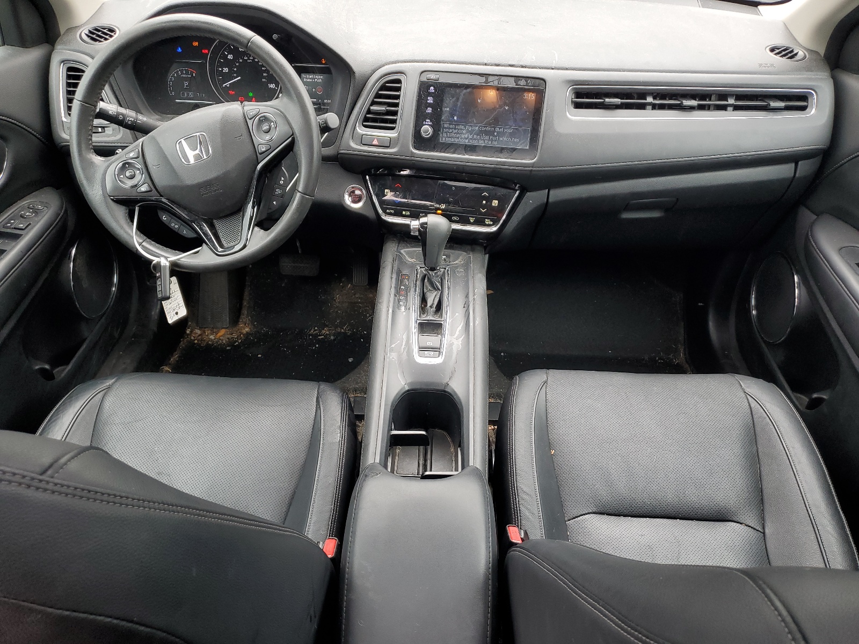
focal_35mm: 26
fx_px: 645
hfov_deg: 67.3
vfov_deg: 53.1
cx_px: 430
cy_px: 322
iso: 58
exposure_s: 1/120
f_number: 1.5
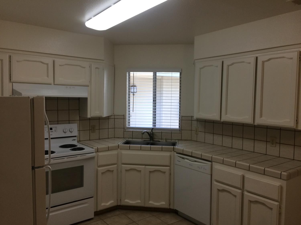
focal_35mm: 29
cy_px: 112
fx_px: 252
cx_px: 150
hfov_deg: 61.7
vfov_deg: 48.2
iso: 64
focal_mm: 4.15
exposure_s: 1/120
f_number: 2.2
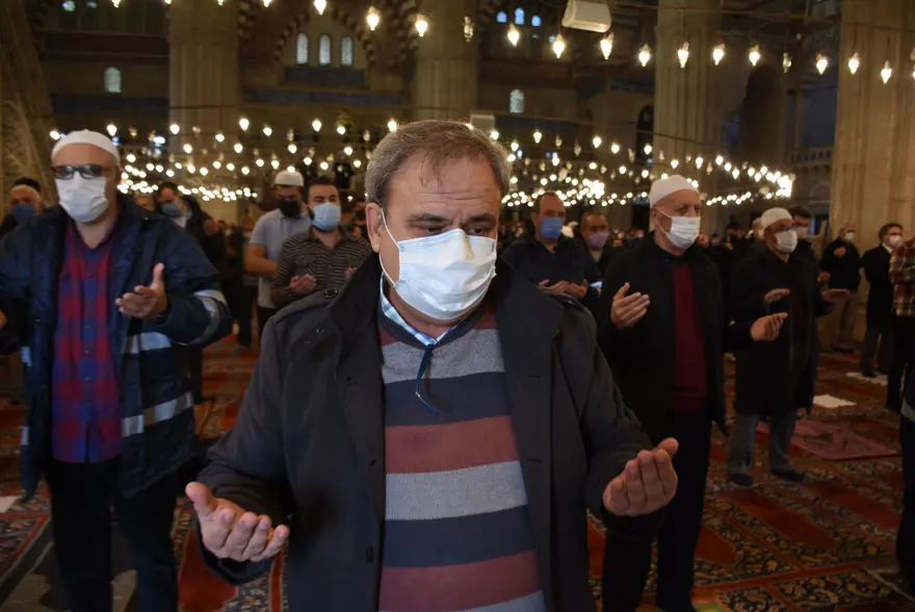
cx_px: 458
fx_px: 687
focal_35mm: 27
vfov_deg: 48.0
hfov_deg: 67.3
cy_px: 306
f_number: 3.5
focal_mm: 18
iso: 250
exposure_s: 1/30
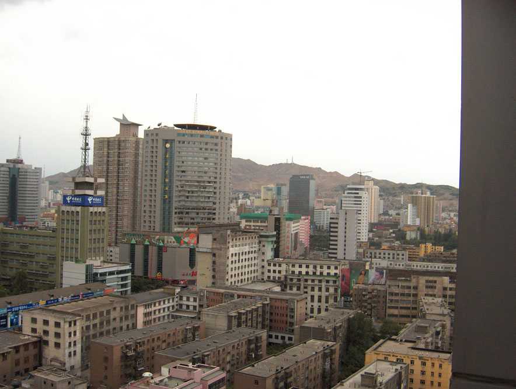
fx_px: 582
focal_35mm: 39
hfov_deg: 47.8
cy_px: 194
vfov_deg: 36.9
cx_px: 258
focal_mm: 8
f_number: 2.8
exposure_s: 1/124
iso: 172
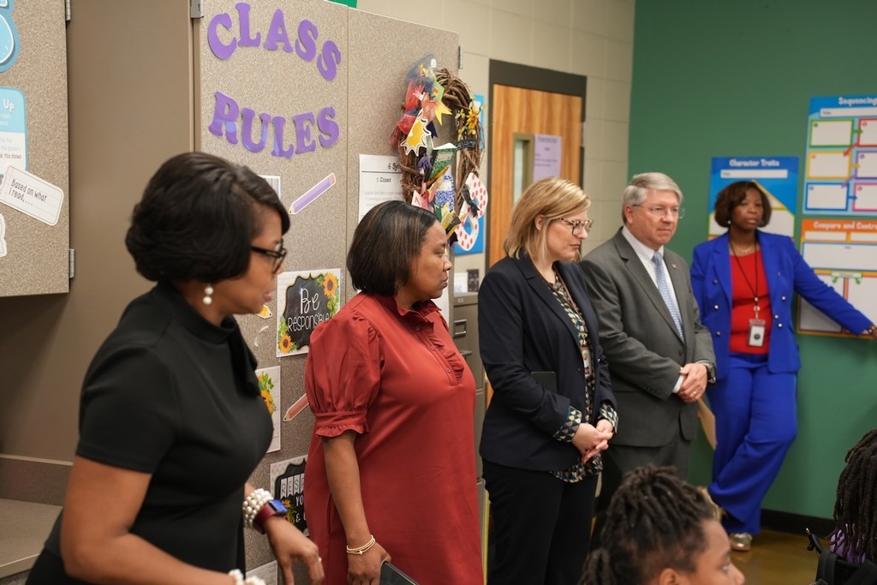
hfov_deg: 33.9
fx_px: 1437
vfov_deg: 23.0
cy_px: 292
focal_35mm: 59
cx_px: 438
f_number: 3.5
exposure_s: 1/160
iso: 1600
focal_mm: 59
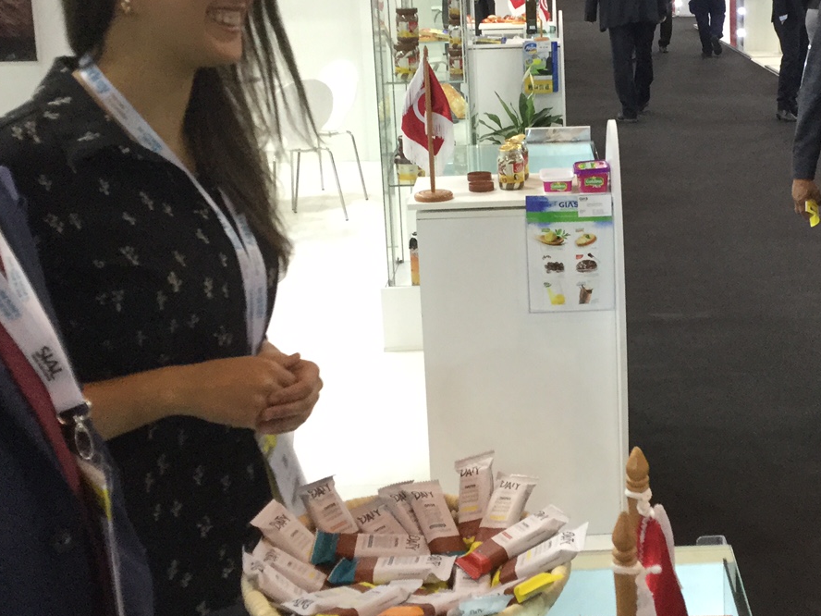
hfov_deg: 33.1
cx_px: 623
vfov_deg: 25.5
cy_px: 203
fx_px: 1352
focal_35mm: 57
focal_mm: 3.3
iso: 64
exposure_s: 1/33
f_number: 2.4
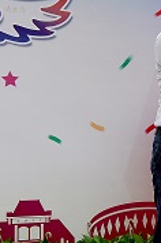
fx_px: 721
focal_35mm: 107
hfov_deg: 11.4
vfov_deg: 19.1
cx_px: 332
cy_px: 145
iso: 1000
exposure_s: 1/640
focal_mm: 38
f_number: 9
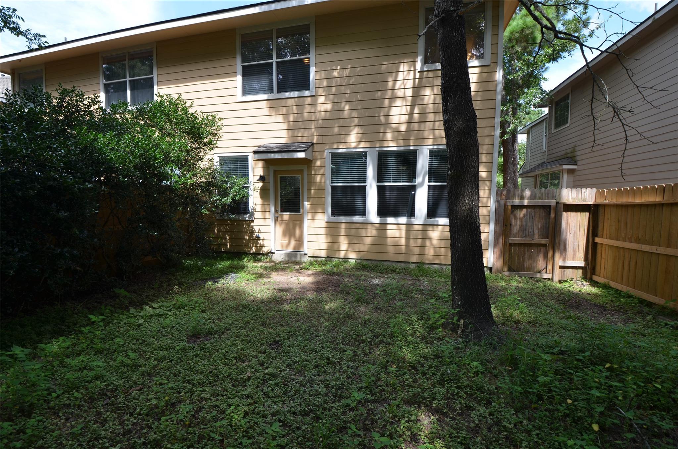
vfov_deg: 77.1
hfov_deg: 100.5
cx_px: 339
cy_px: 224
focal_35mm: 15
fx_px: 282
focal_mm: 10
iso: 200
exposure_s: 1/200
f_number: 7.1
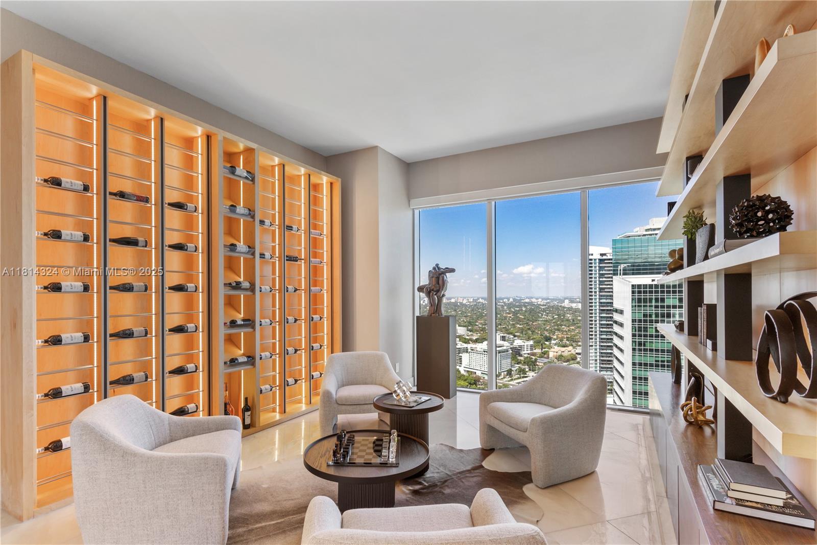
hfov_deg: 93.3
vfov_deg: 70.4
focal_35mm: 17
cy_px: 272
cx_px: 408
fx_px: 386
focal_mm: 17
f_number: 7.1
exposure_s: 1/20
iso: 320
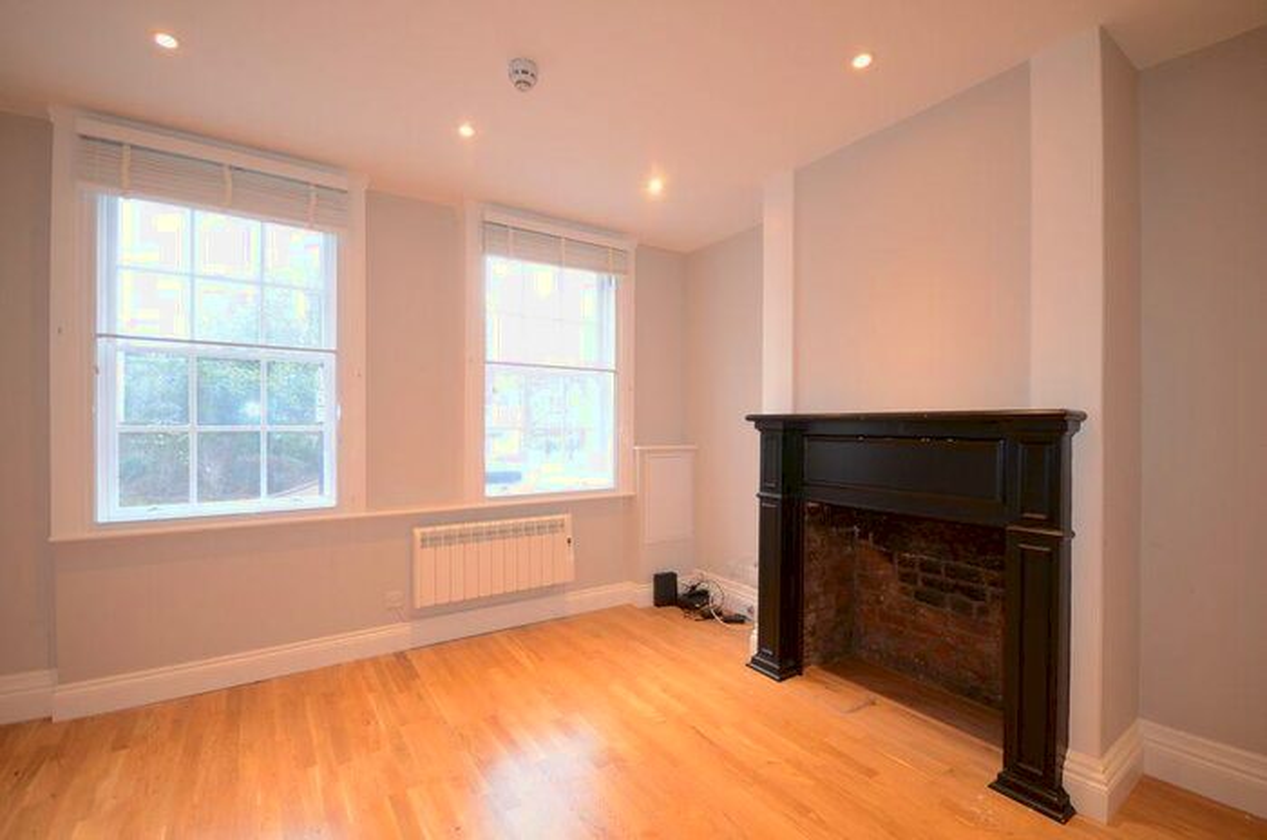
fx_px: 527
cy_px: 420
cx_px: 634
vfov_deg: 77.1
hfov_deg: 100.5
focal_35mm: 15
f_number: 5
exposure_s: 1/100
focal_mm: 10
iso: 1100
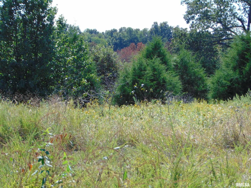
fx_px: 783
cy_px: 94
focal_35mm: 108
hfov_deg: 18.2
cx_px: 126
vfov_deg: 13.7
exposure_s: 1/500
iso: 100
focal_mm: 19.4
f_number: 3.9
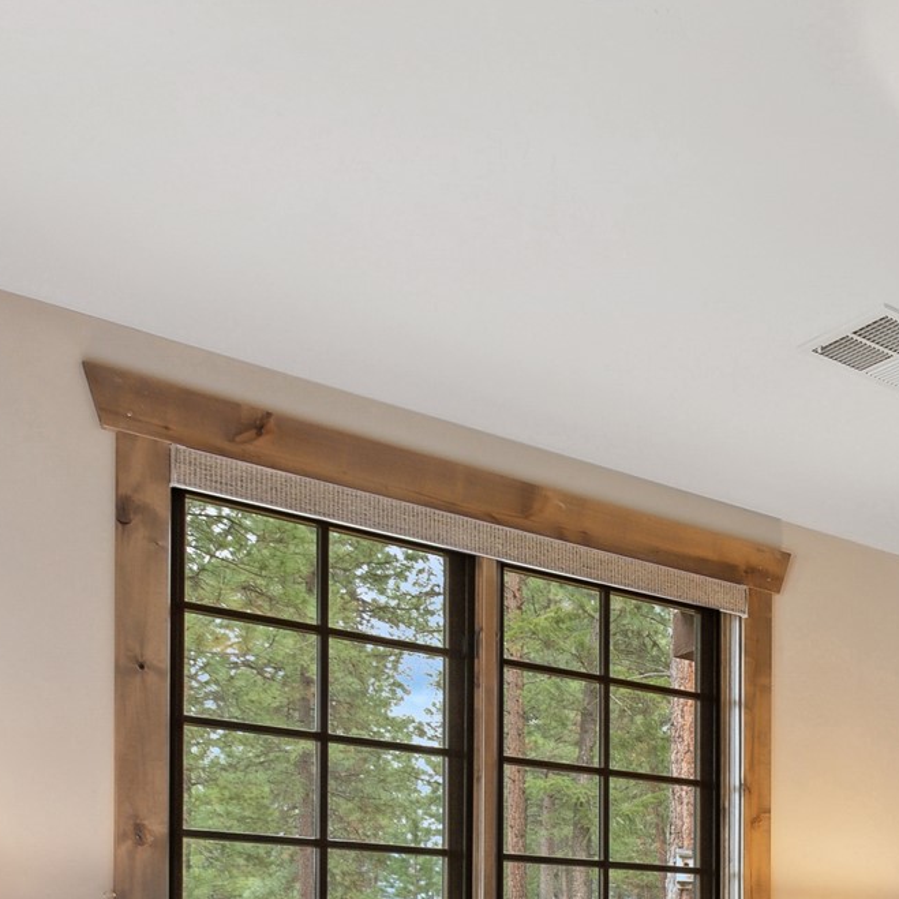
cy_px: 973
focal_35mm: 42
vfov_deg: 34.8
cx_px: 1177
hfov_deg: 30.9
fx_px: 1234
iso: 200
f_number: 6.3
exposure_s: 1/10
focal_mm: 10
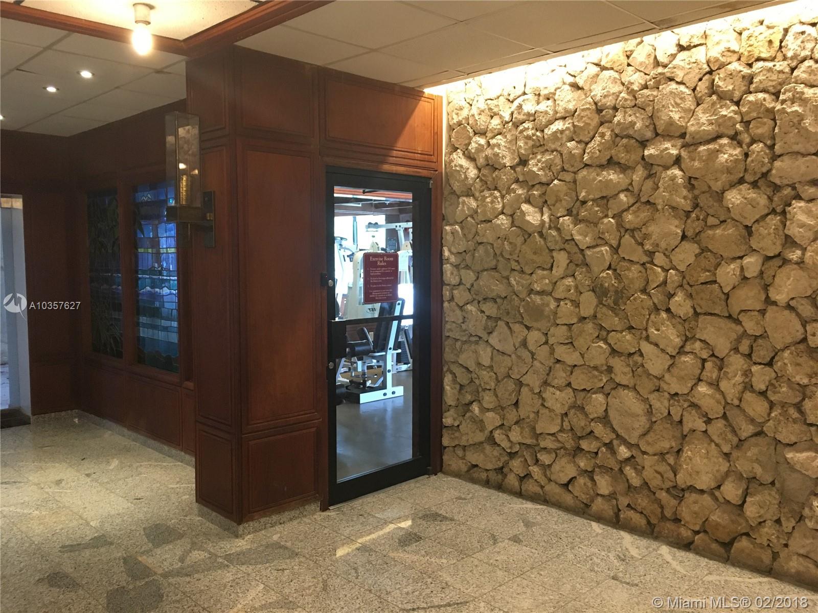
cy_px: 306
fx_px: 685
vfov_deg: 48.2
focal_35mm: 29
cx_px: 409
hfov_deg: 61.7
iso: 160
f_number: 2.2
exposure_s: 1/30
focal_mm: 4.15
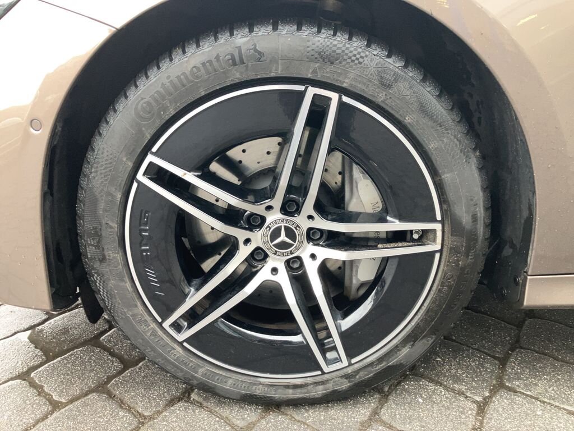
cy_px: 216
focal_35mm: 28
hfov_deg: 63.4
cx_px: 287
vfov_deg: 49.7
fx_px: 464
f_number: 1.8
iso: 125
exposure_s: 1/60
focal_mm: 3.99
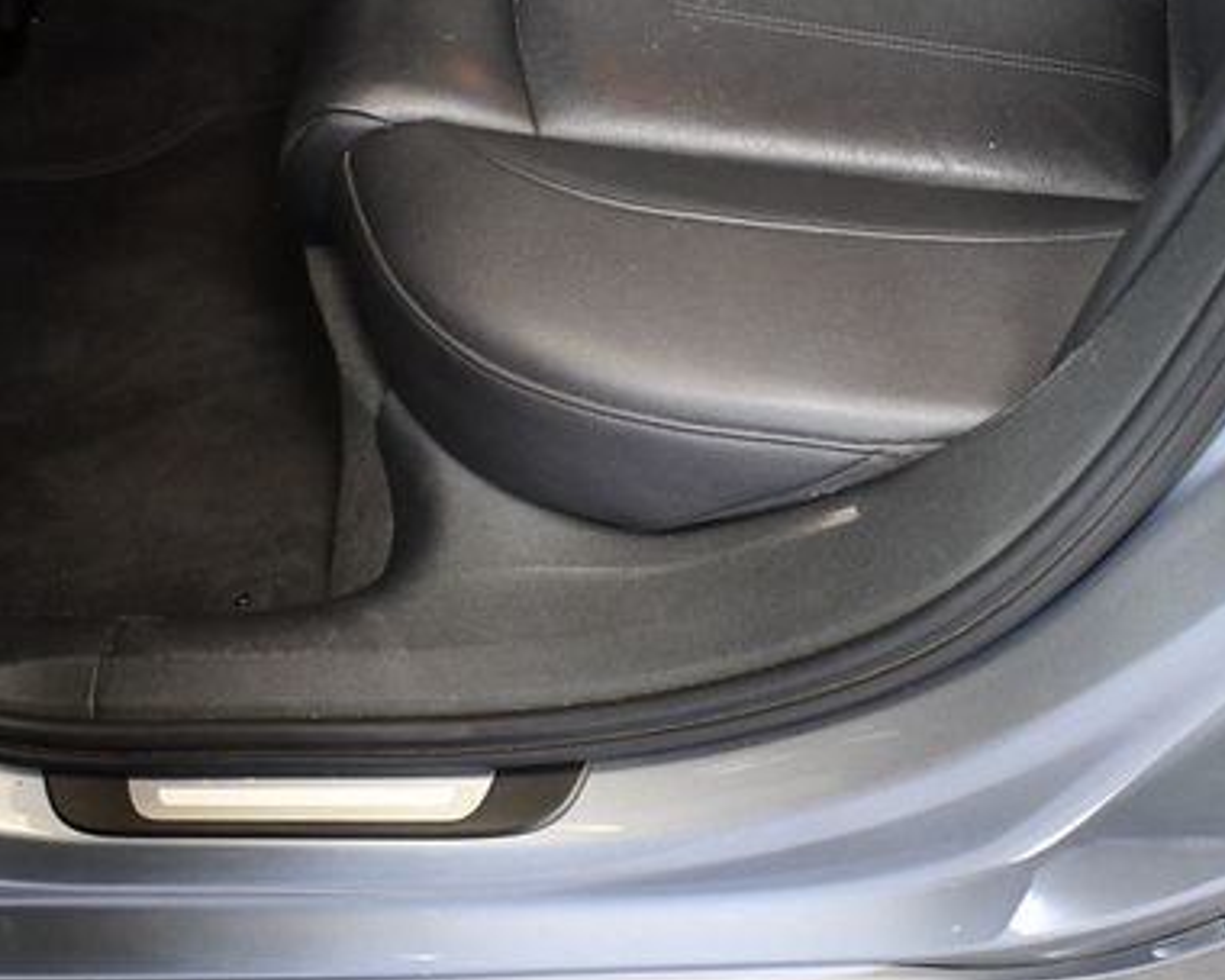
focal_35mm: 57
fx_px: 2067
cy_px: 558
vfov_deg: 26.7
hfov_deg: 32.7
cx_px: 822
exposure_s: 1/125
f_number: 3.5
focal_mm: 18
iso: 3200
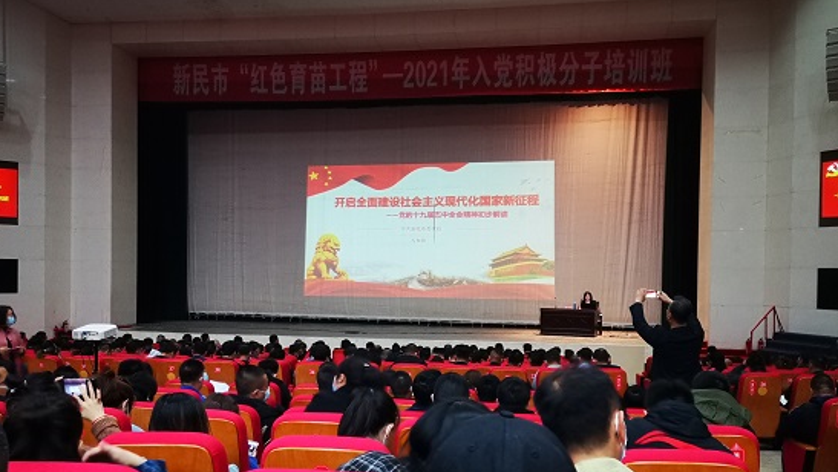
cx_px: 415
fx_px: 711
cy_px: 284
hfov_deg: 61.0
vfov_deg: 36.6
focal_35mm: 32
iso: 400
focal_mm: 3.95
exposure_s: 1/25
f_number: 1.8
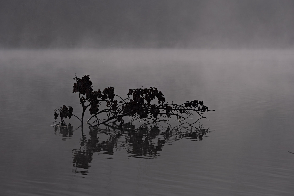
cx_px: 147
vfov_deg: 9.1
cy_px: 98
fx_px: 1225
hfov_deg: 13.7
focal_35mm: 150
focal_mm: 100
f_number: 7.1
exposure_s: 1/30
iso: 80
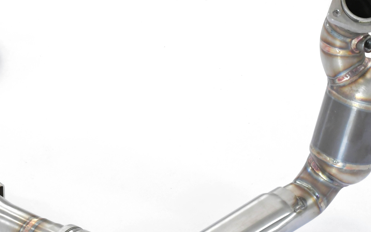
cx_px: 111
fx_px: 1618
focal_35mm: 160
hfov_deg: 13.1
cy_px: 116
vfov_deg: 8.2
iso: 2500
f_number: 13
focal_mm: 52
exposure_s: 1/100
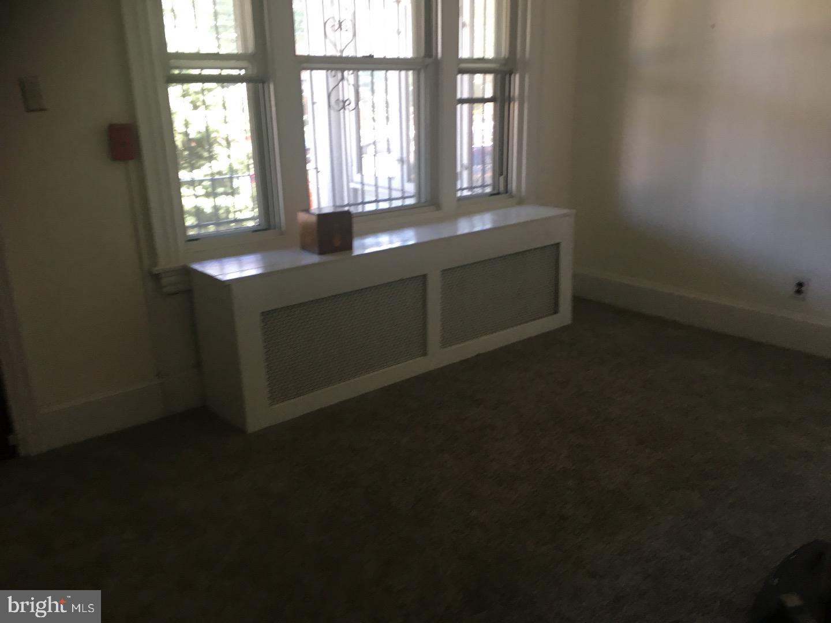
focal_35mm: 29
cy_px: 312
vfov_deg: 48.2
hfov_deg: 61.7
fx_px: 696
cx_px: 416
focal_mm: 4.15
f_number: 2.2
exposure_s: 1/30
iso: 64
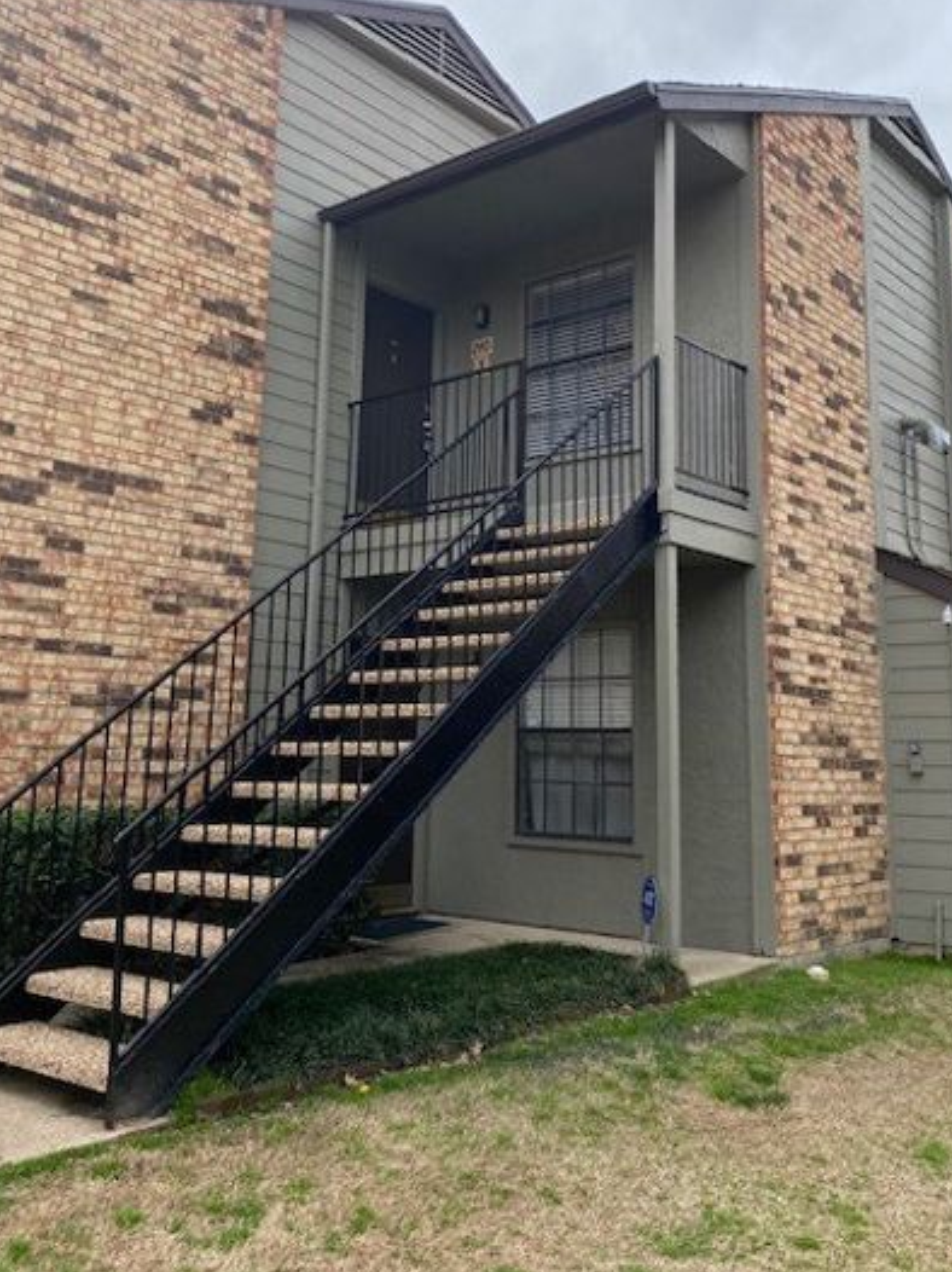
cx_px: 505
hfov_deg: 42.9
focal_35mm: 33
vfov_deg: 55.0
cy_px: 507
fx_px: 1211
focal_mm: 4.25
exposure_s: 1/2899
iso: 32
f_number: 1.8
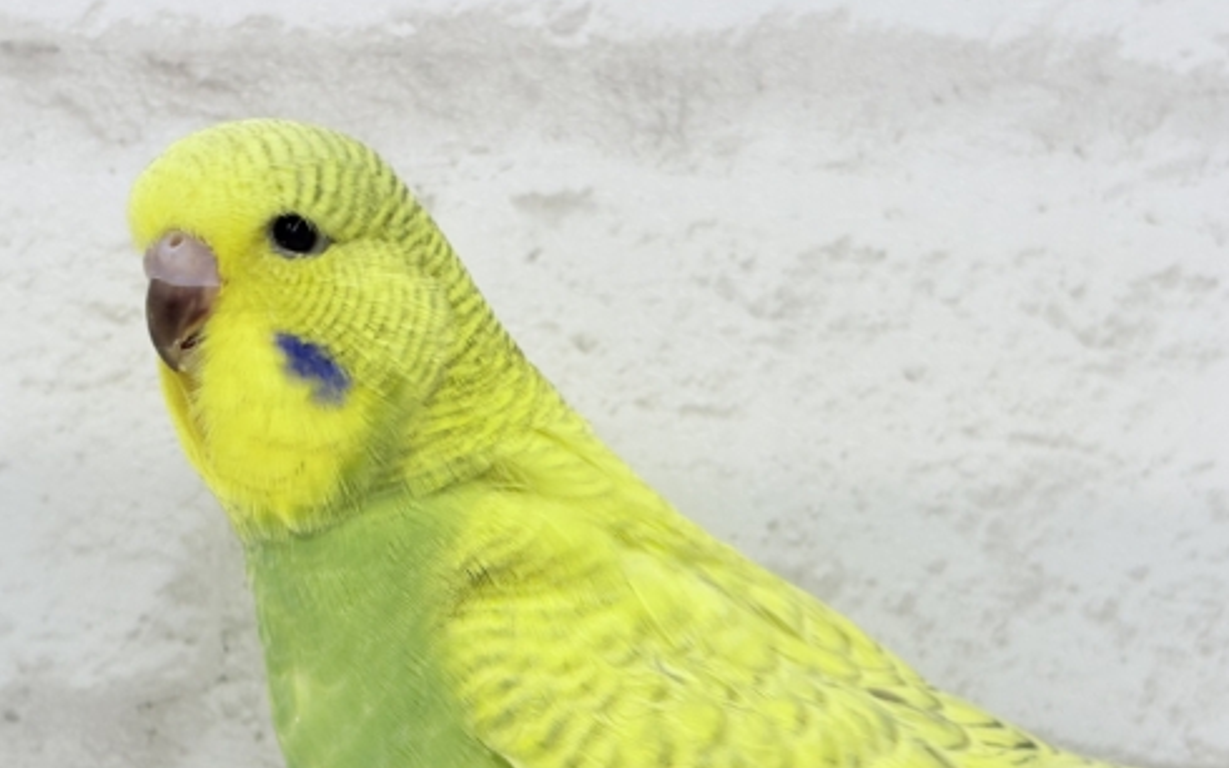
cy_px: 585
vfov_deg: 18.0
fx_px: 2411
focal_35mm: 72
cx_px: 577
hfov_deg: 28.6
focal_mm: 5.96
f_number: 1.6
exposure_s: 1/100
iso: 80
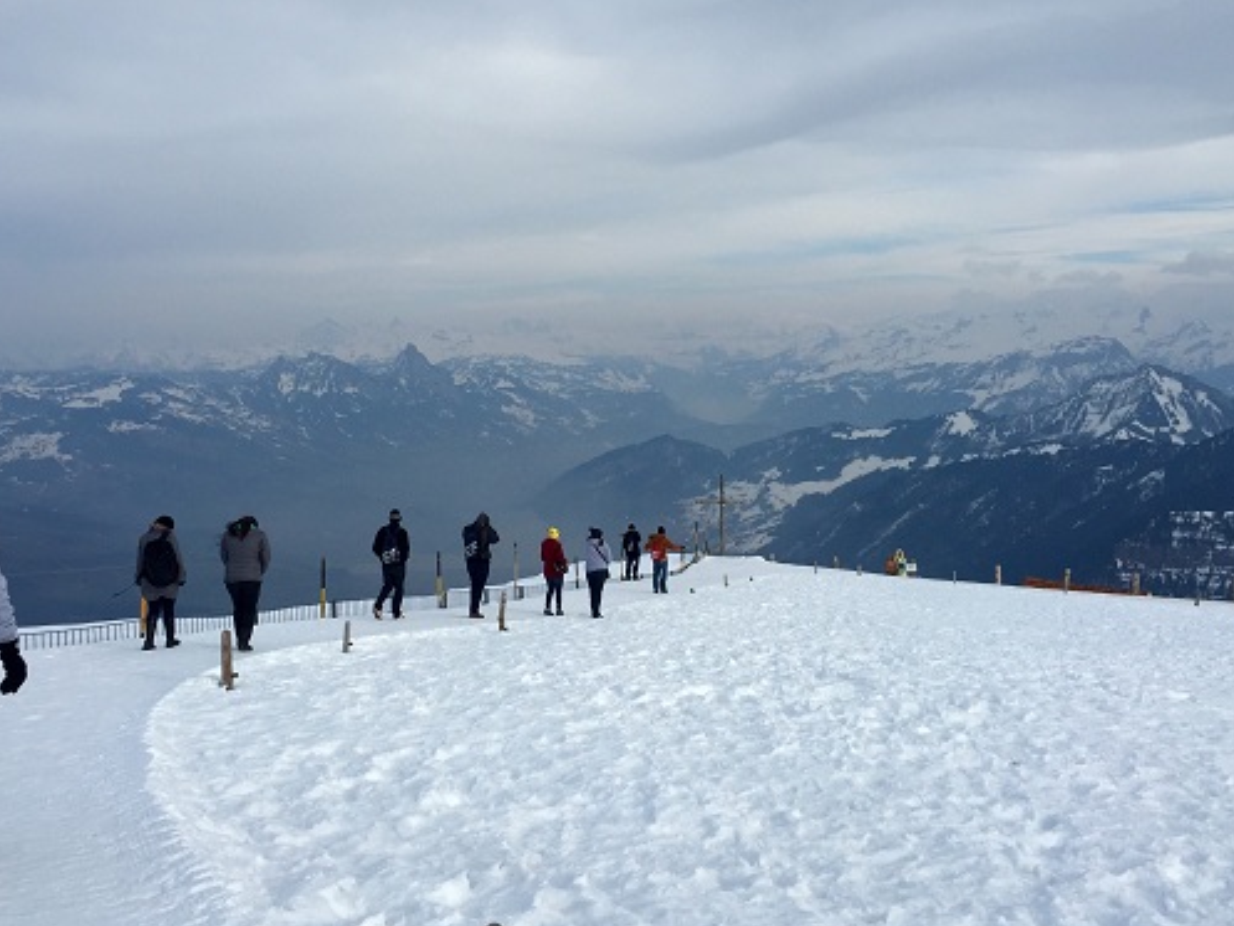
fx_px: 1248
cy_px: 434
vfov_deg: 40.7
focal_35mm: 35
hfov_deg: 52.6
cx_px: 603
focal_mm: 4.15
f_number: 2.2
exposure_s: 1/2475
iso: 32
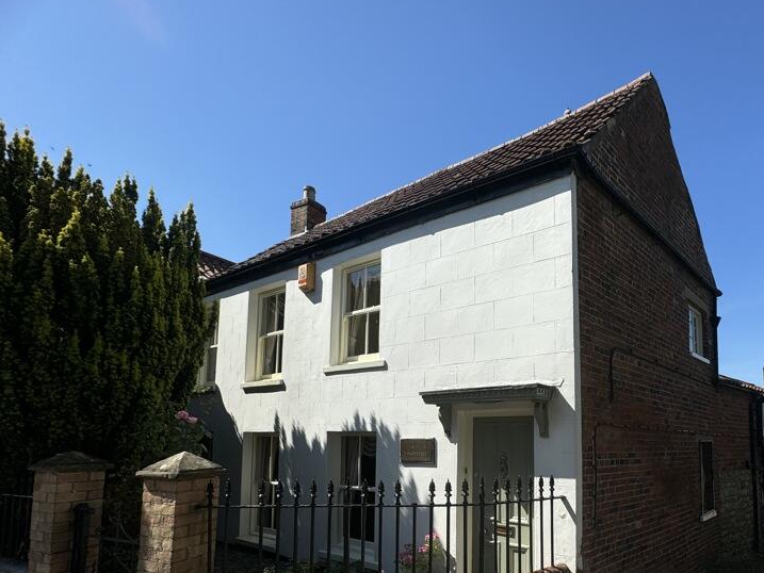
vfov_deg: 63.7
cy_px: 398
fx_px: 441
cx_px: 493
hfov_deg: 79.7
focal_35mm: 20
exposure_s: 1/2342
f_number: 2.2
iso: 50
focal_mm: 2.22
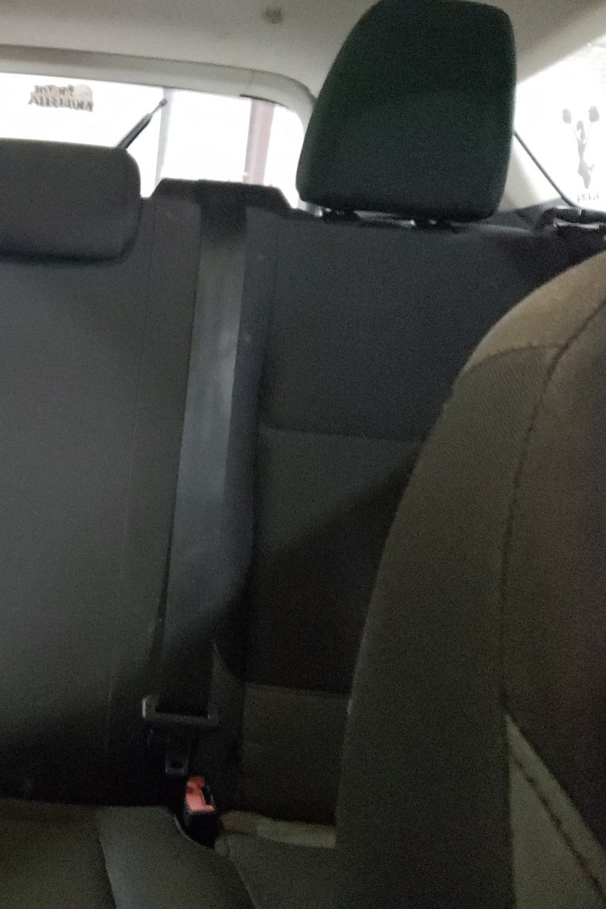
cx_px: 48
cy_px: 444
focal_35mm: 37
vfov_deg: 51.9
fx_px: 934
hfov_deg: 33.8
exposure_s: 1/24
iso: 1113
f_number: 1.5
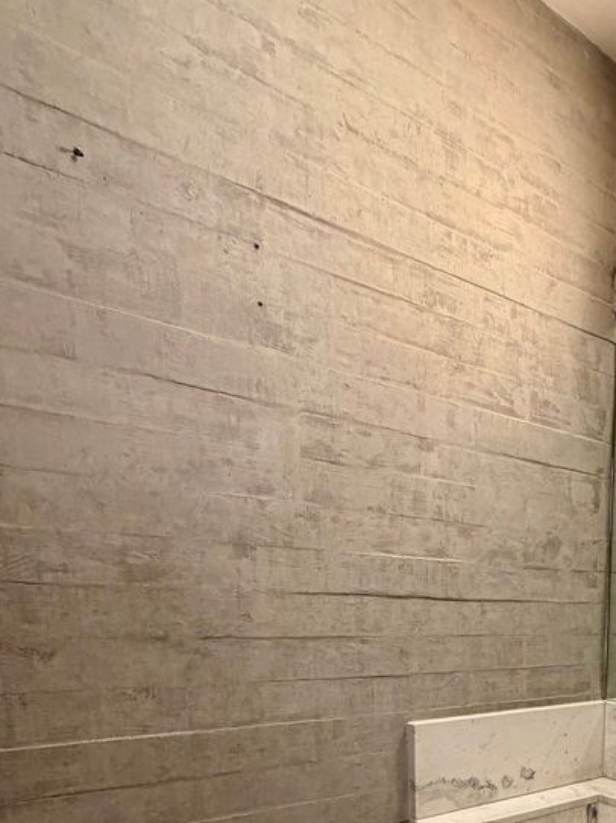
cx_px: 563
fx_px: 736
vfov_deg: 51.4
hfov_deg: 41.5
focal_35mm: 31
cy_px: 744
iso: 320
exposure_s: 1/60
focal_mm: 2.22
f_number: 2.2
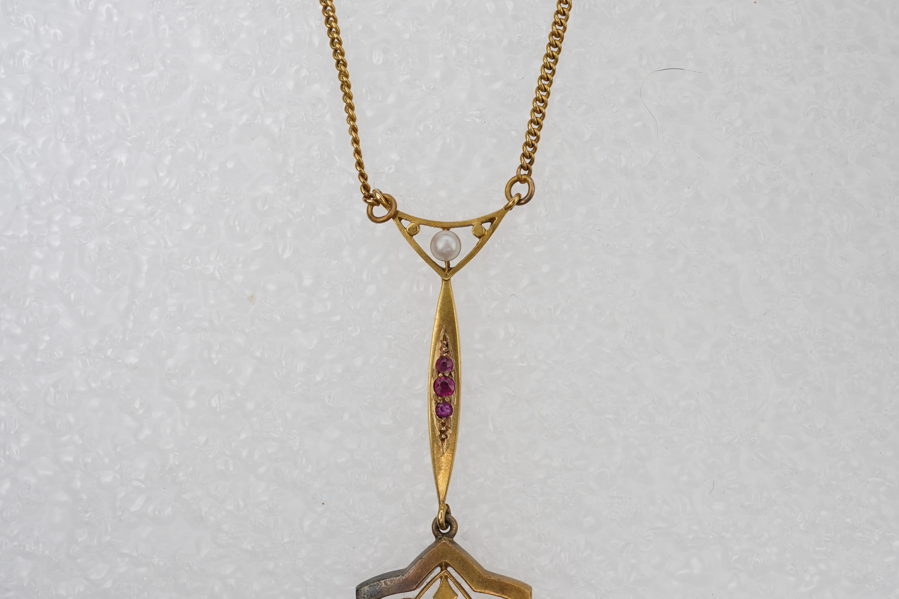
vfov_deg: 29.9
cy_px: 300
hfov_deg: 43.6
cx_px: 450
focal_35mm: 45
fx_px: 1124
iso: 500
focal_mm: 30
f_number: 20
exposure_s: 1/100
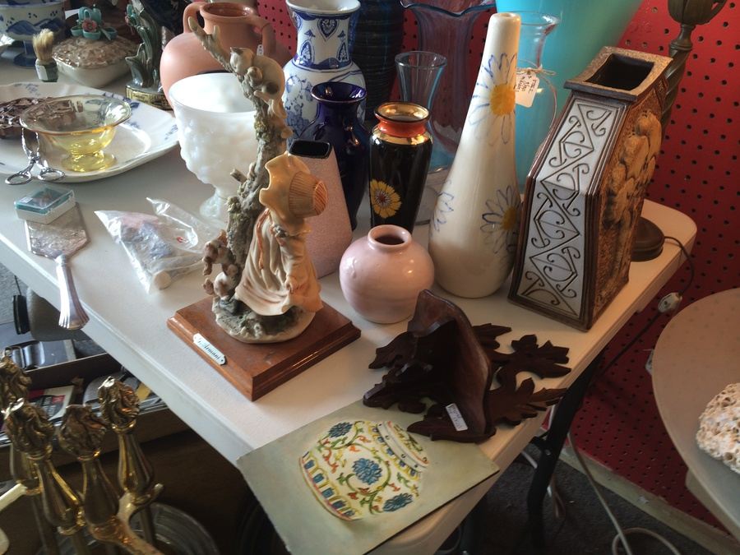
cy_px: 278
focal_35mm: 30
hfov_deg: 60.0
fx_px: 641
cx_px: 370
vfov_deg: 46.8
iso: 50
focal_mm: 4.12
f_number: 2.2
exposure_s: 1/60
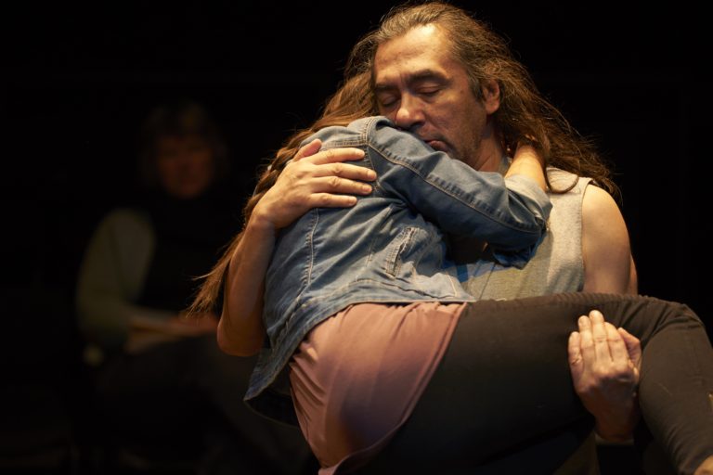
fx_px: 2971
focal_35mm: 150
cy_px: 238
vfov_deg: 9.1
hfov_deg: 13.7
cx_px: 356
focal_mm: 100
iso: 800
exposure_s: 1/125
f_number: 1.7
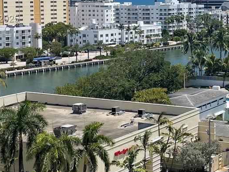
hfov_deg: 23.4
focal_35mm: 80
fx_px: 529
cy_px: 19
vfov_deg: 18.2
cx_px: 230
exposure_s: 1/4651
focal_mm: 4.2
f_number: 1.6
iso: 32
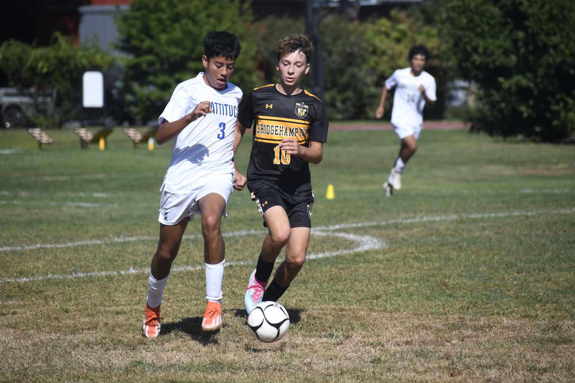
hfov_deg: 6.9
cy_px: 192
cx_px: 288
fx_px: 4791
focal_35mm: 300
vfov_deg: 4.6
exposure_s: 1/2500
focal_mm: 200
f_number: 6.3
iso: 400
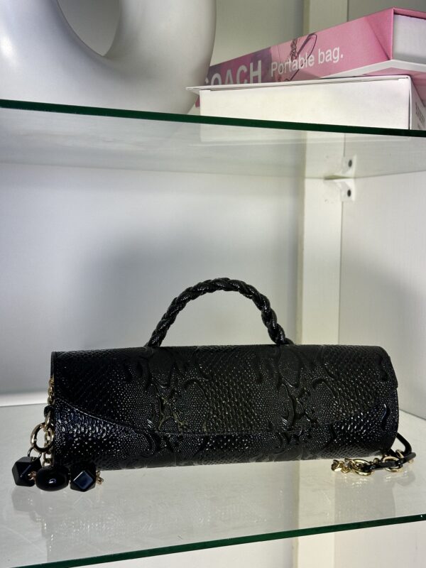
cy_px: 284
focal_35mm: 48
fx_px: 788
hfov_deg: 30.3
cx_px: 213
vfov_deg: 39.7
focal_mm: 6.86
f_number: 1.78
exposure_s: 1/292
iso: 64
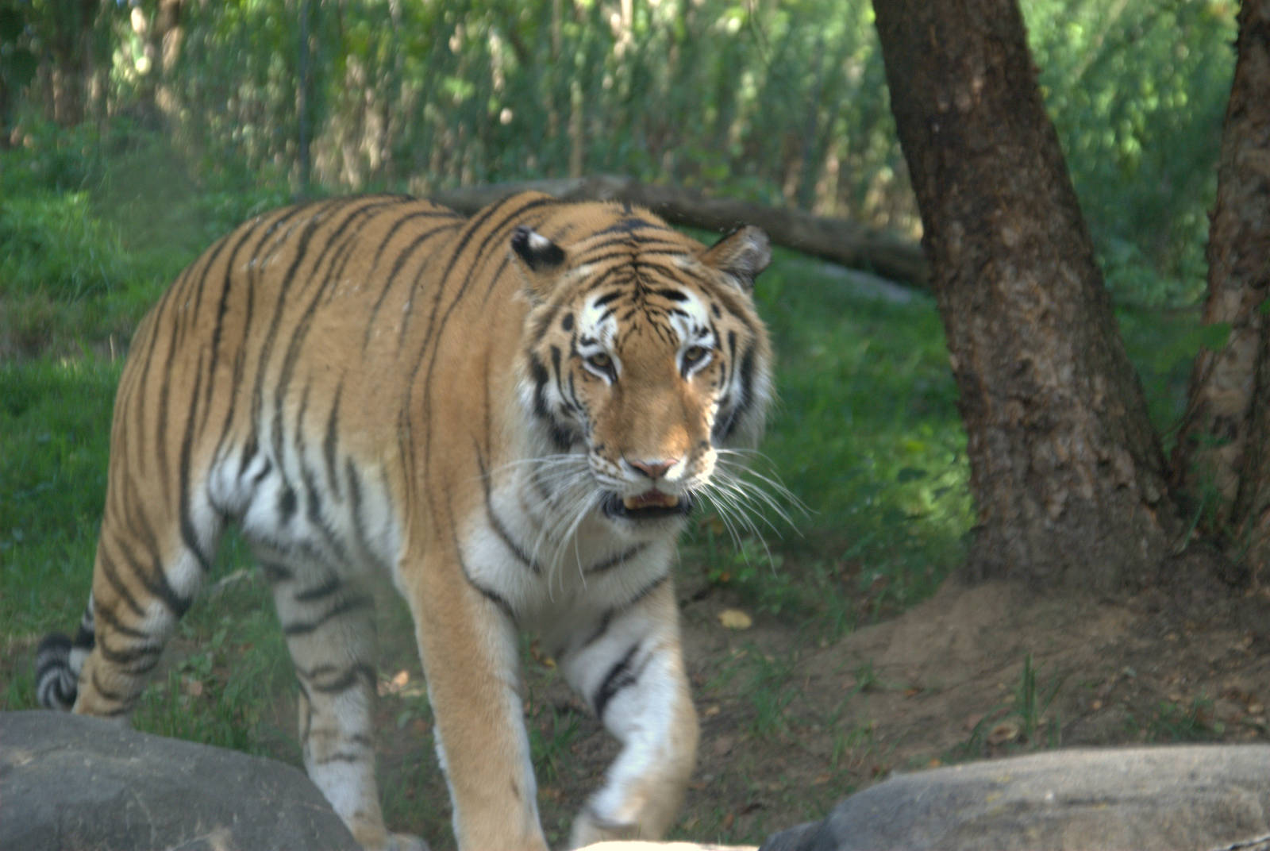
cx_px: 635
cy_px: 426
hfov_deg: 13.9
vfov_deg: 9.4
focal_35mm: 147
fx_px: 5193
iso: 720
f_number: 5.6
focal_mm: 98
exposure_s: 1/125
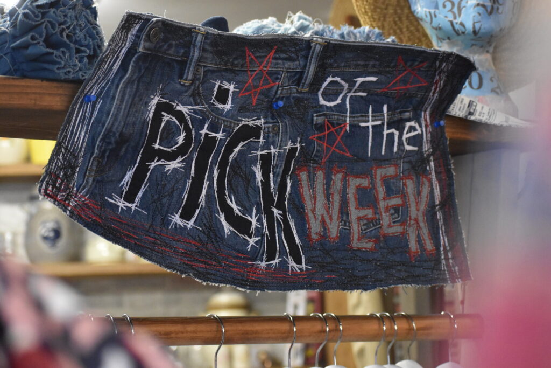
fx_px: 1607
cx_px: 276
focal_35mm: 105
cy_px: 184
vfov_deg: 13.0
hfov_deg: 19.5
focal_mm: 70
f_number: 4.5
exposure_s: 1/125
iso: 5000
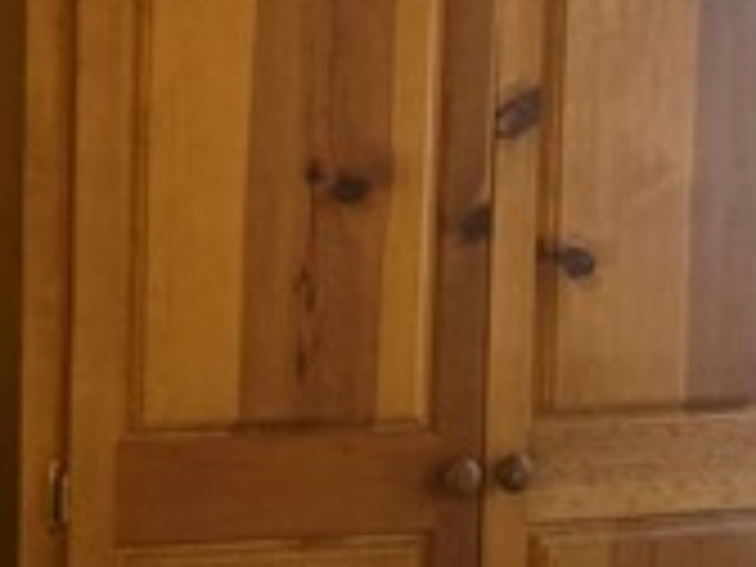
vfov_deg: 10.6
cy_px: 256
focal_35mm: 140
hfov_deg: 13.9
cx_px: 18
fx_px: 3058
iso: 1600
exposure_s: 1/40
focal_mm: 5.4
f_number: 1.8
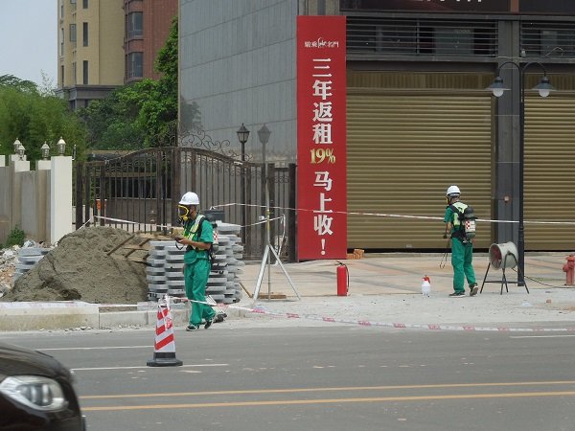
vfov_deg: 11.1
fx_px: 2226
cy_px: 216
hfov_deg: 14.7
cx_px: 288
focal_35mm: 134
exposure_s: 1/400
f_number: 4.9
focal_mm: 24.2
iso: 100
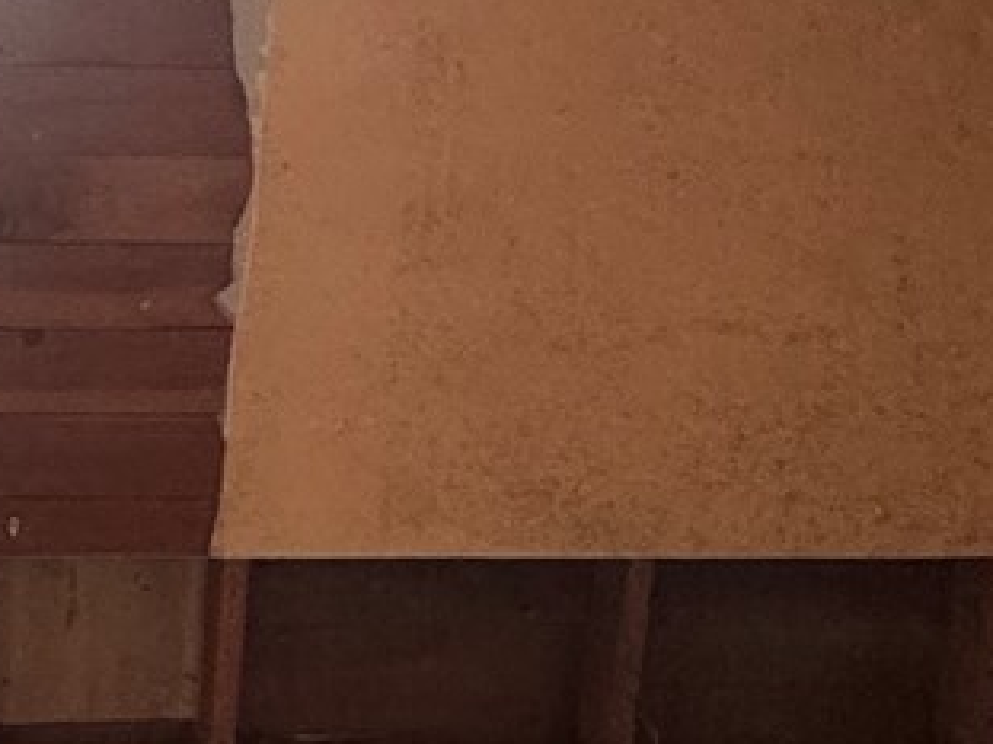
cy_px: 671
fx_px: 2065
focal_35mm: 72
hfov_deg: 22.6
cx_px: -457
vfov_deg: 20.0
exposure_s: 1/88
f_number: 2.2
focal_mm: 2.22
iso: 320
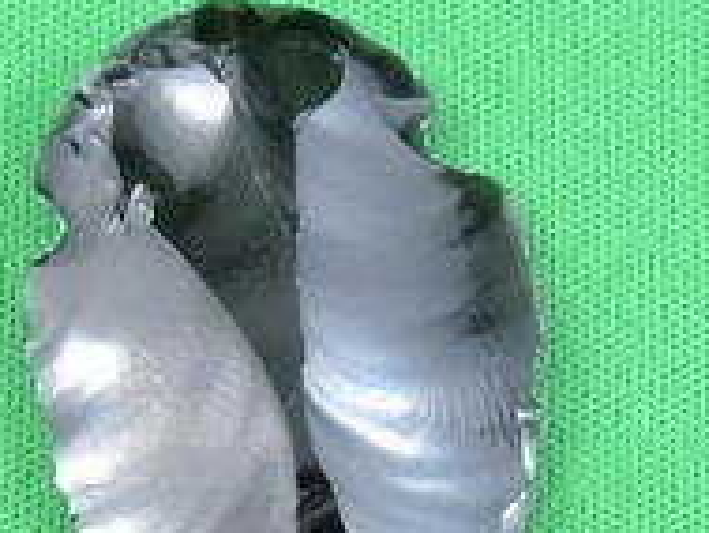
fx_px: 2767
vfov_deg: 10.5
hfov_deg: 14.6
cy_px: 875
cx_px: 336
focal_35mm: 135
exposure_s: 1/100
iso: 800
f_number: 3.6
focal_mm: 5.9
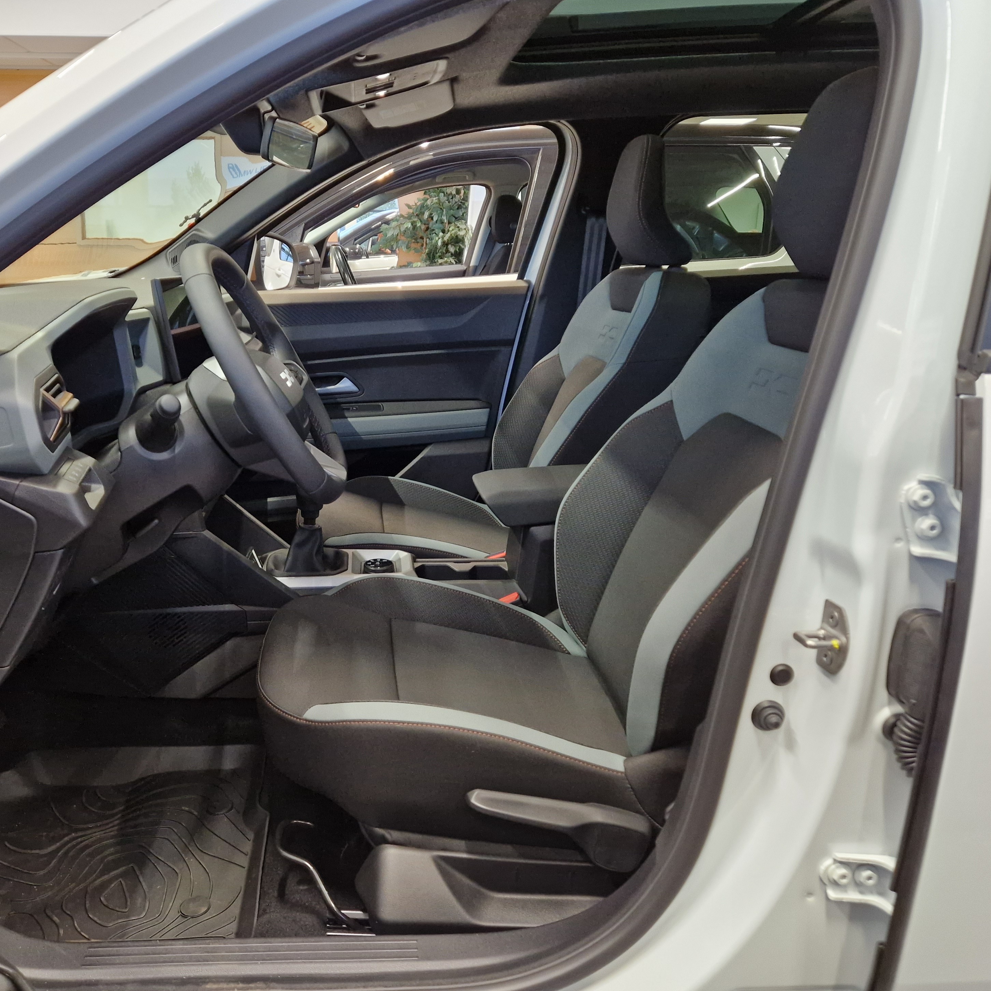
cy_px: 493
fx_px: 907
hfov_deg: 56.7
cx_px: 382
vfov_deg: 57.3
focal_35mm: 28
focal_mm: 5.4
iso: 500
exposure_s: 1/100
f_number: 1.8
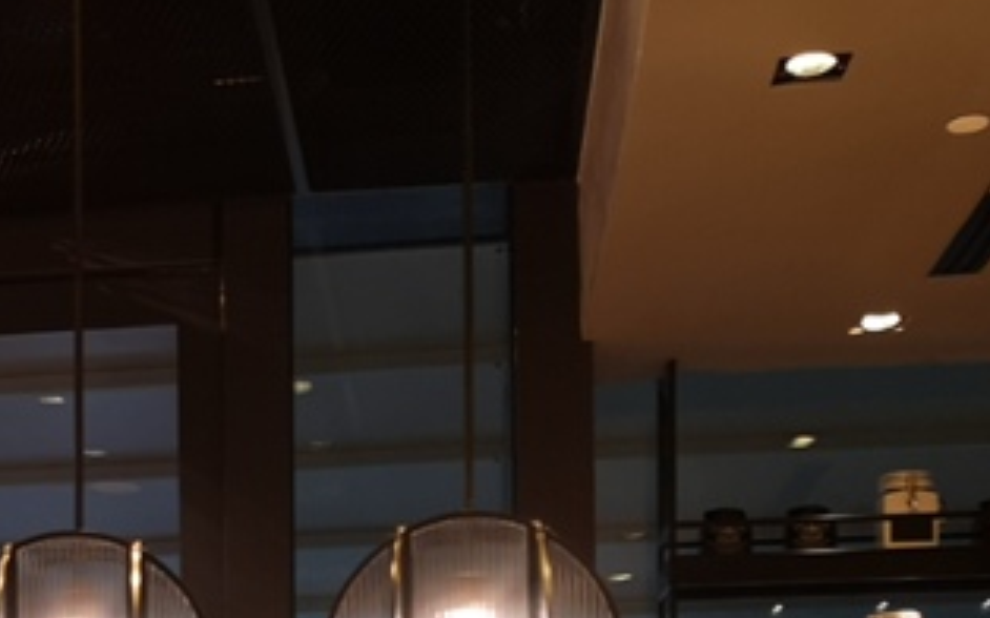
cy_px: 883
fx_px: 1969
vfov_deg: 16.5
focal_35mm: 73
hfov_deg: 27.4
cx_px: 142
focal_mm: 3.95
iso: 200
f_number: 1.8
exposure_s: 1/33.3
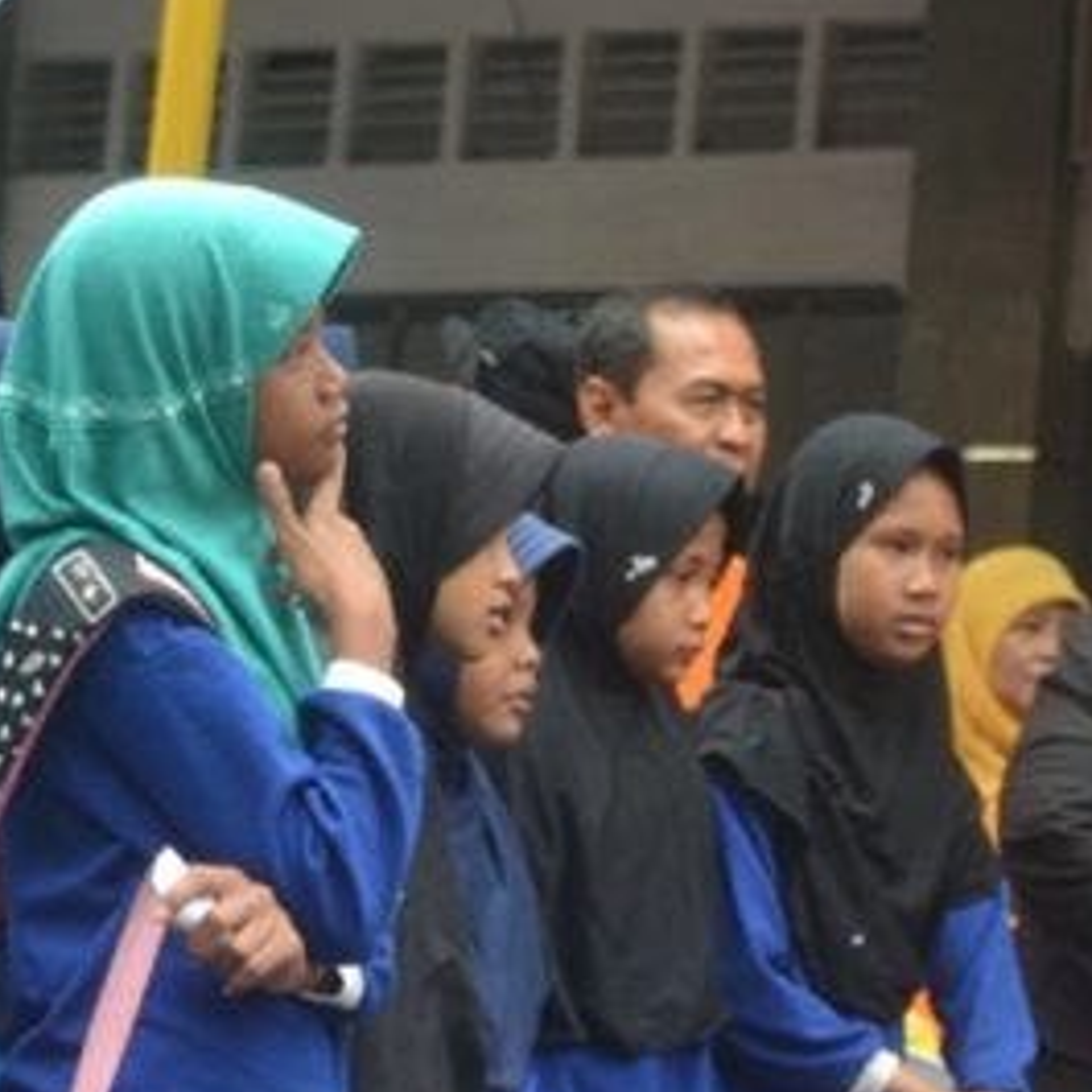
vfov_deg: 13.5
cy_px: 905
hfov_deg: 13.4
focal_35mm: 128
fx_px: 4568
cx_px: 1100
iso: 560
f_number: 3.8
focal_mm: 26
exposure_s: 1/500
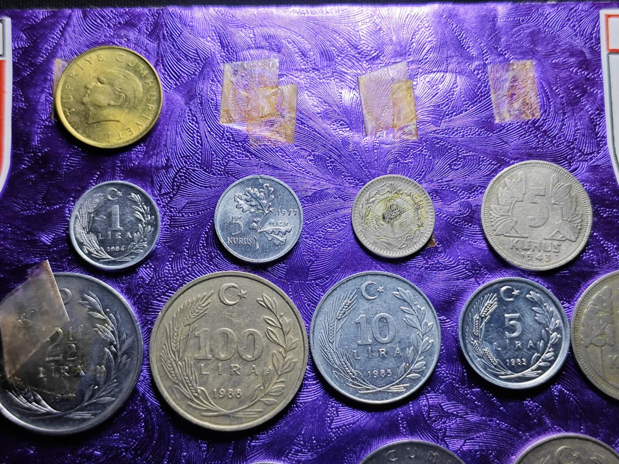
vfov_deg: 29.7
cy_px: 232
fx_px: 876
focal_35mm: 49
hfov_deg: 38.9
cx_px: 310
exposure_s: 1/153
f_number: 1.6
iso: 50
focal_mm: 5.84
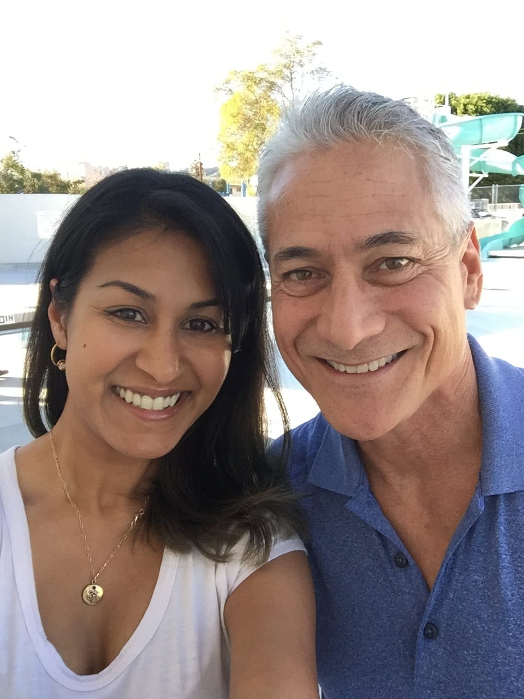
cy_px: 350
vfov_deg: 58.4
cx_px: 262
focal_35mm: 31
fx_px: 626
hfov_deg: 45.4
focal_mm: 2.6
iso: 32
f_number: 2.2
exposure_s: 1/120
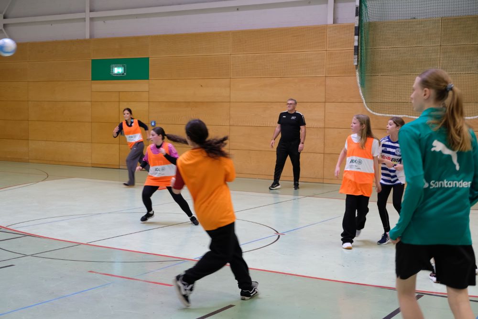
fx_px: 677
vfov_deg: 26.5
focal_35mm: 51
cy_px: 160
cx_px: 239
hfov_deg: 38.9
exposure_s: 1/110
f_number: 3.6
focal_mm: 34.3
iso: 1600
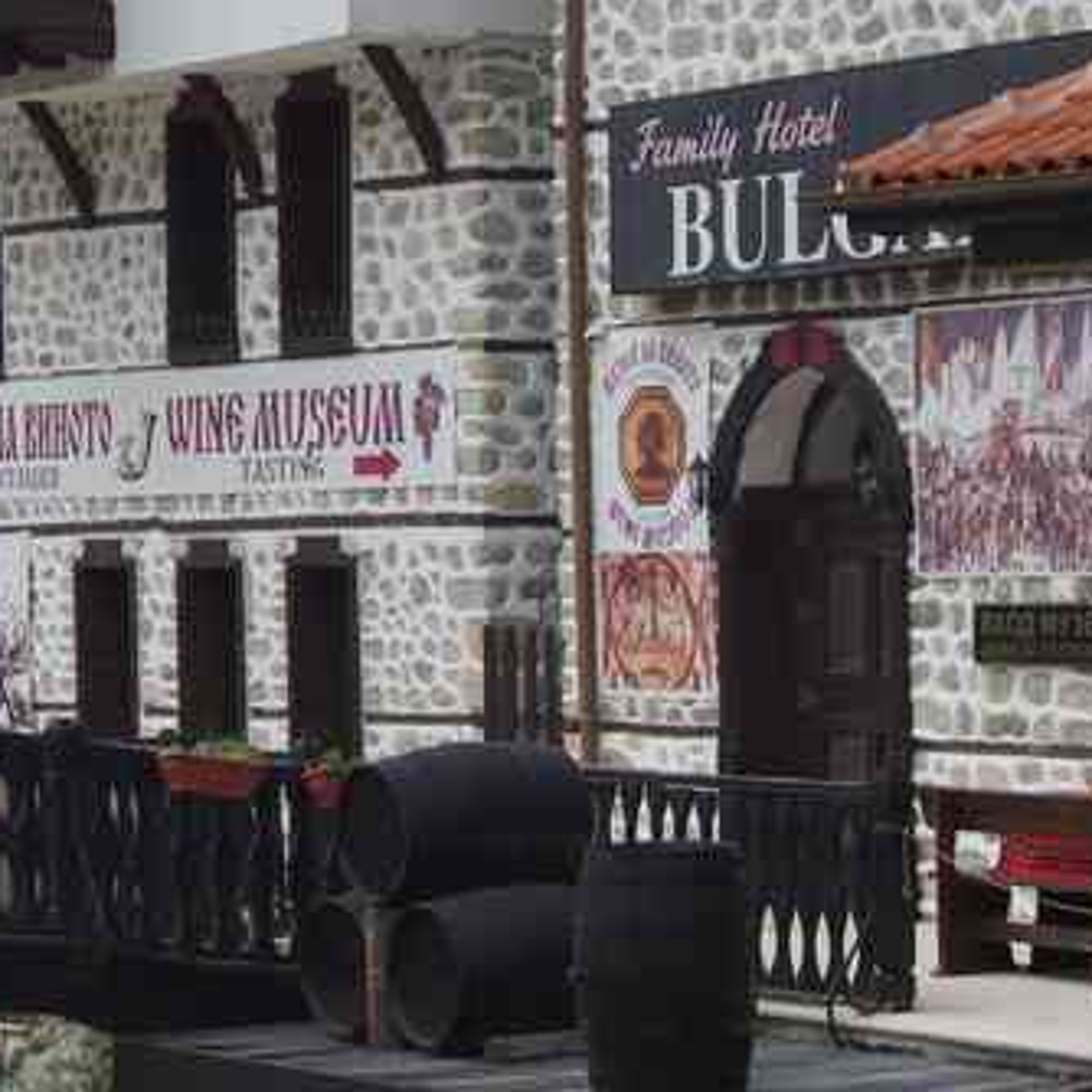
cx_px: 286
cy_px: 458
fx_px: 4756
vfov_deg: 13.1
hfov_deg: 13.1
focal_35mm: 133
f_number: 11
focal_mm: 35
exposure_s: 1/60
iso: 200
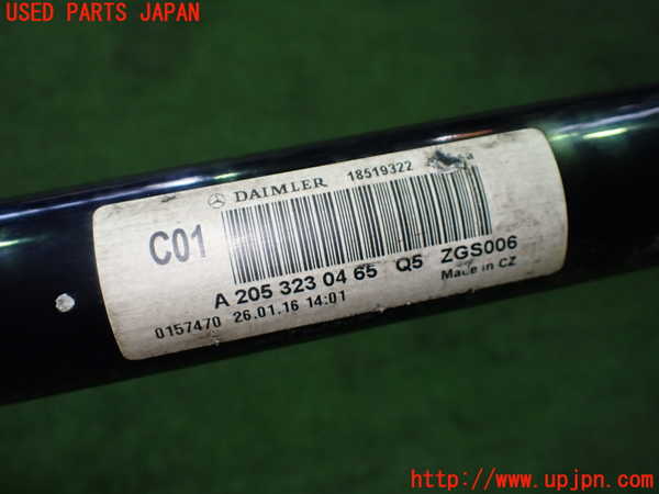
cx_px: 330
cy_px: 247
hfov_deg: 60.0
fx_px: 571
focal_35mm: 30
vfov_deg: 46.8
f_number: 2.3
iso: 320
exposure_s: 1/125
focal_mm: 5.4
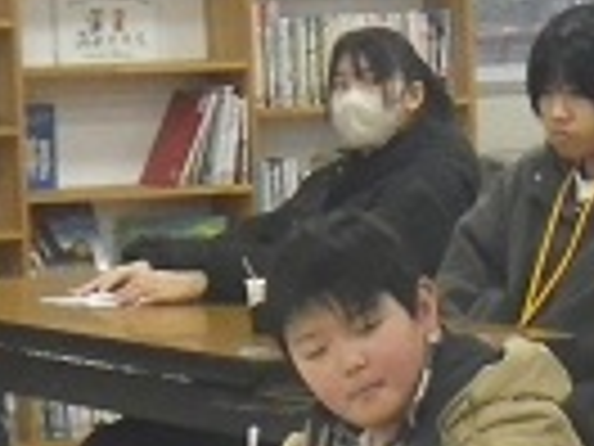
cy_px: 230
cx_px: 886
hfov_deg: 6.9
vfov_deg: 5.3
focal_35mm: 282
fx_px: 4839
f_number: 4.6
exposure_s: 1/80
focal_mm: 11.1
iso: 640
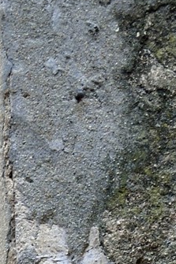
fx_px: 1527
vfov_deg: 8.1
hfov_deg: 6.2
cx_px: -310
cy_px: 860
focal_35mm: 208
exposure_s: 1/8
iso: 200
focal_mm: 29
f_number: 14
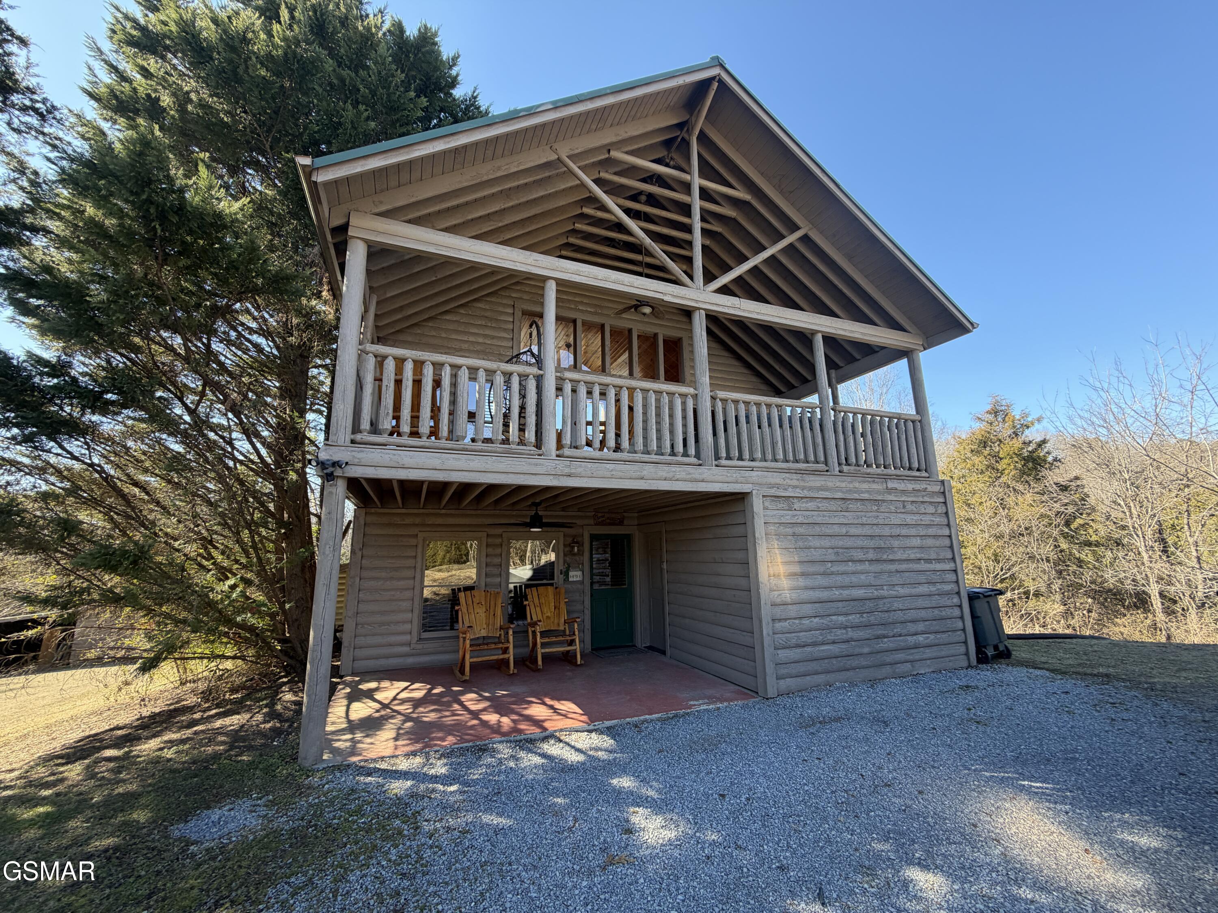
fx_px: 493
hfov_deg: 102.1
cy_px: 456
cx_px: 609
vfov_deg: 85.7
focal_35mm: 14
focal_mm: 2.22
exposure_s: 1/190
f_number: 2.2
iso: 50
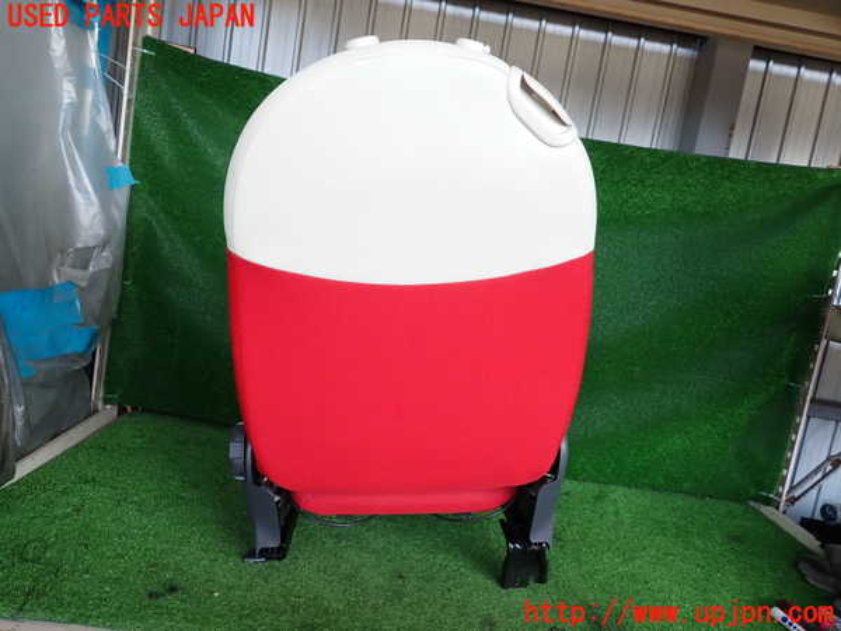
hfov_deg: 69.4
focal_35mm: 25
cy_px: 316
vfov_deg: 54.9
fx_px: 607
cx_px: 420
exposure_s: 1/160
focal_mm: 4.5
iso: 100
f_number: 2
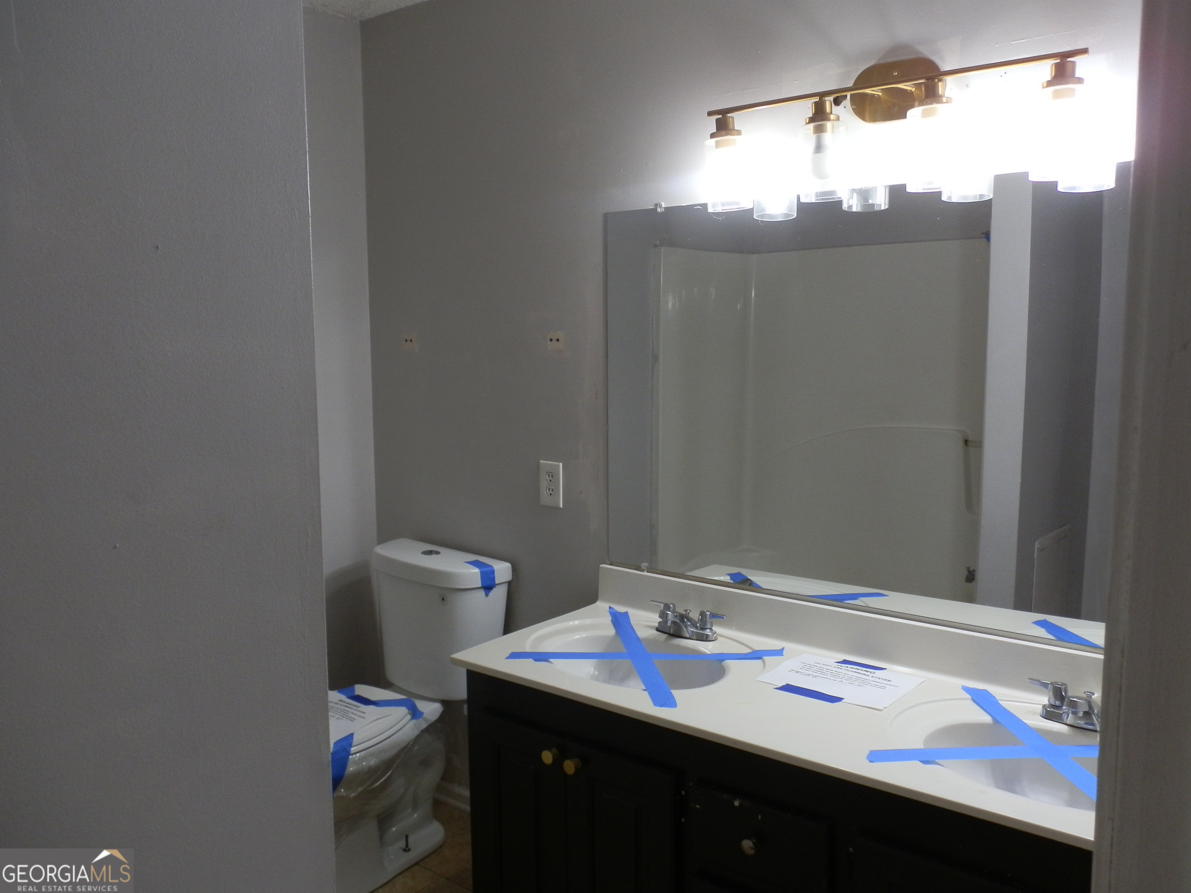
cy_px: 446
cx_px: 596
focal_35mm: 28
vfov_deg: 49.7
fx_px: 963
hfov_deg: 63.4
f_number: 3.1
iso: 100
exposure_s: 1/30
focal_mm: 5
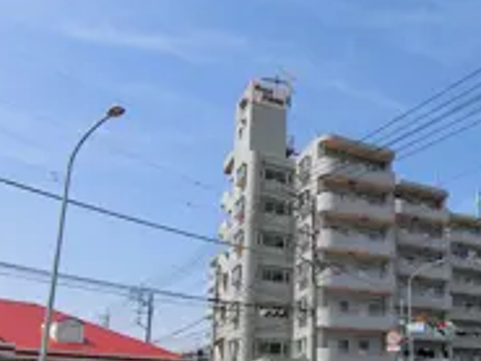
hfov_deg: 47.6
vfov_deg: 37.2
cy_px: 293
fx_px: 514
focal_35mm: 37
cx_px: 380
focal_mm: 4.06
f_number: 6.9
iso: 80
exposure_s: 1/320
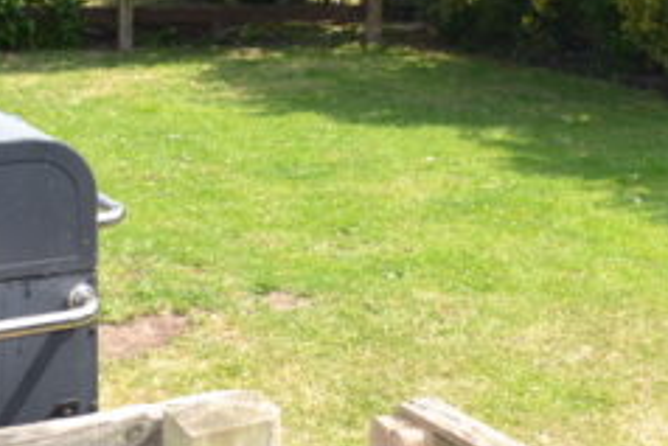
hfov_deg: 29.6
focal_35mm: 68
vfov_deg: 19.8
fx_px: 1262
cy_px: 67
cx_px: 370
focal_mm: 18
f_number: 5.6
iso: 100
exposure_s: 1/200
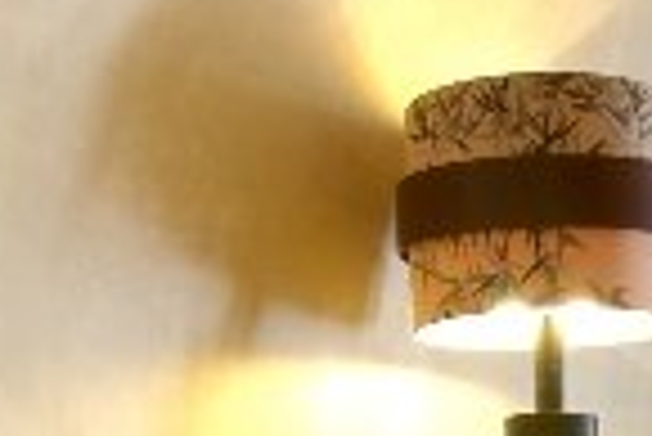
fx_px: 1795
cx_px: 544
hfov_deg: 20.3
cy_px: 670
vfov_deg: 13.0
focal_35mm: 99
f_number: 13
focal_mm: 12
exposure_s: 4
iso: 100
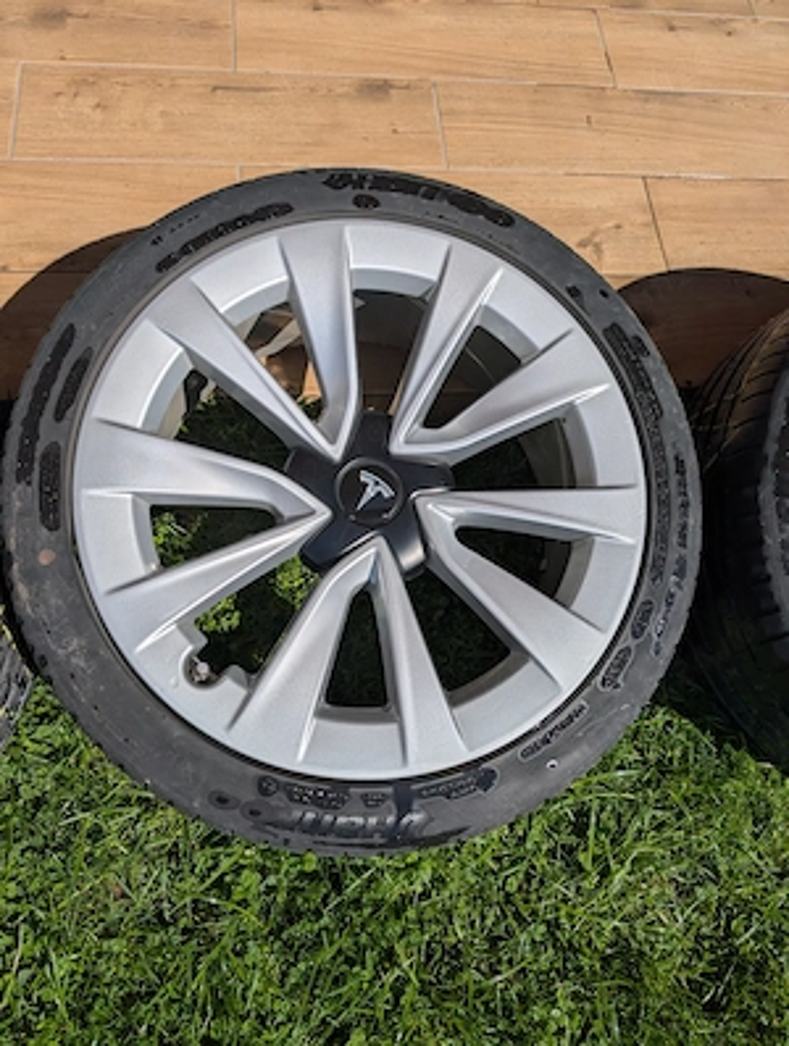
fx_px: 727
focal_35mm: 24
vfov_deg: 71.5
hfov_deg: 57.0
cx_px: 394
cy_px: 523
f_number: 1.68
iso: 20
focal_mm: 6.9
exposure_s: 1/26316
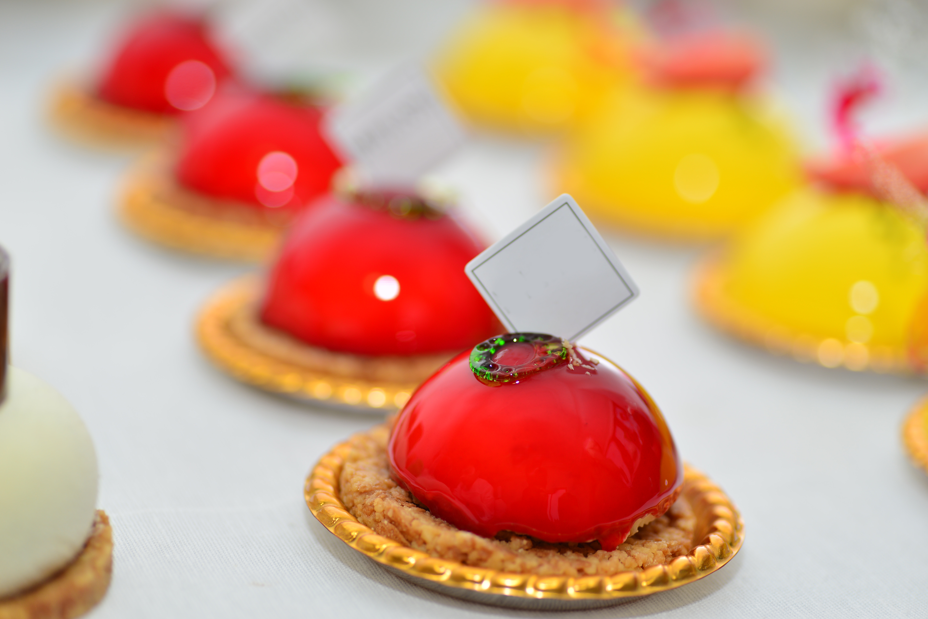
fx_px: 2321
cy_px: 310
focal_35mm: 90
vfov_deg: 15.2
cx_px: 464
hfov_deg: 22.6
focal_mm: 90
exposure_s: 1/100
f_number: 3.5
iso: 100
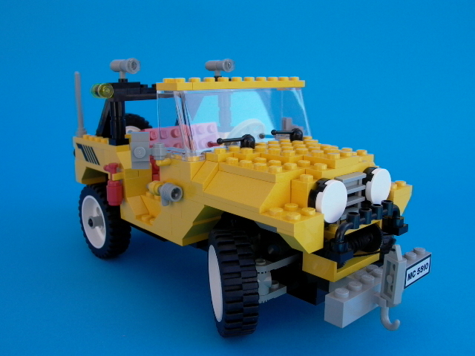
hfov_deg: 55.4
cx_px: 238
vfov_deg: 42.9
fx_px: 453
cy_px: 178
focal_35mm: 33
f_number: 4.03
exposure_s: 1/356
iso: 100
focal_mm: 7.13
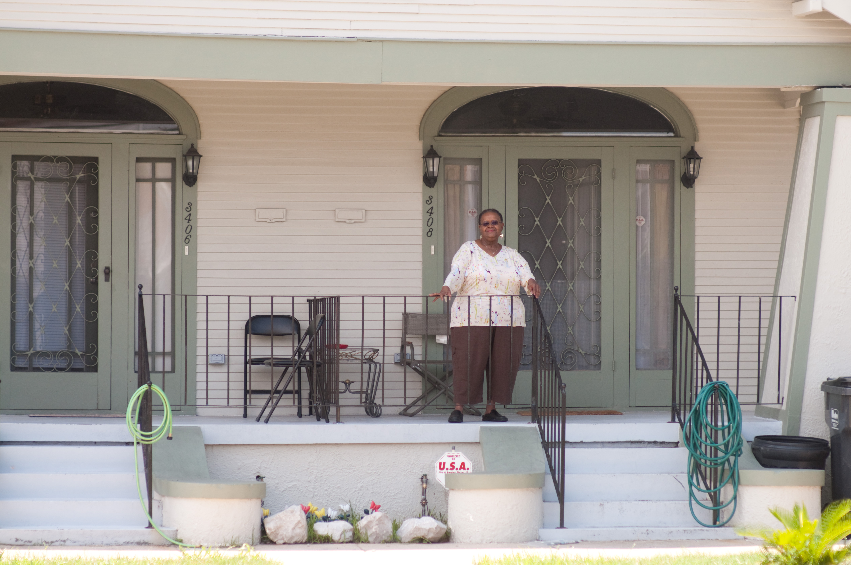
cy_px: 282
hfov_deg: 16.1
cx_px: 426
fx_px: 3010
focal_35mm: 128
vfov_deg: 10.7
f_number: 2
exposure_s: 1/4000
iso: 400
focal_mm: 85
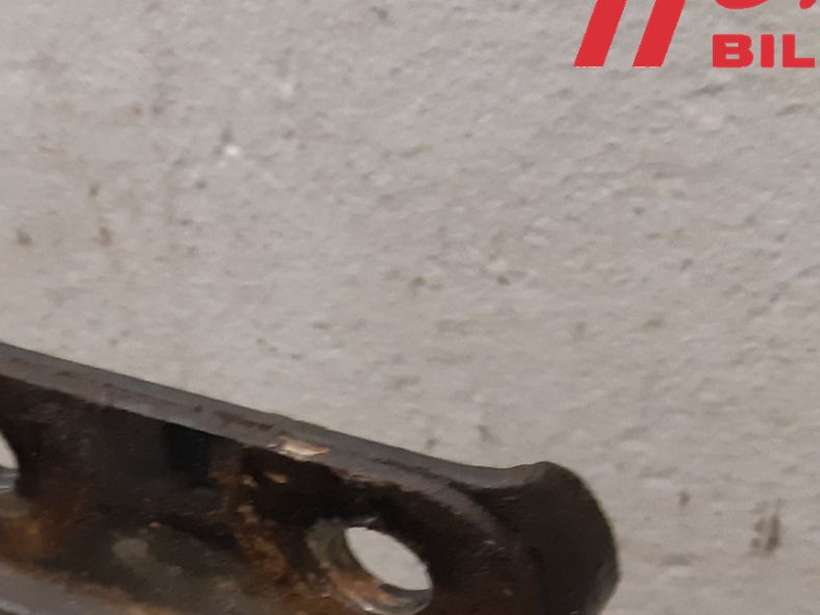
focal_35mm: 67
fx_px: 1587
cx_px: 151
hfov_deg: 28.3
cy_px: 685
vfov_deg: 20.8
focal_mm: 3.93
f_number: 1.7
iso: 320
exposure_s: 1/50
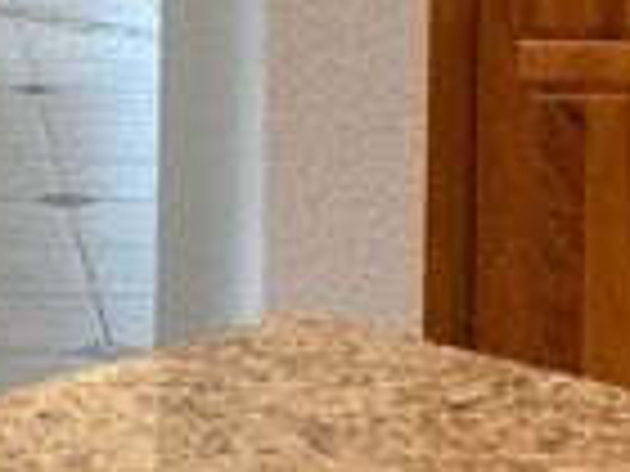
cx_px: -63
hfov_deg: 10.3
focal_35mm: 190
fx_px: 3458
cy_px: -373
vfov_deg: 7.6
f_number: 1.6
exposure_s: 1/60
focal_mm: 5.96
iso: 125
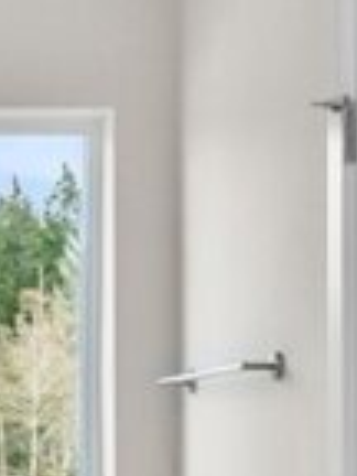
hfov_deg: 10.5
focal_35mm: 131
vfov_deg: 14.6
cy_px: 562
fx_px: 1801
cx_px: -344
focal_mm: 14
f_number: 7.1
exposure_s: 1/30
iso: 1000
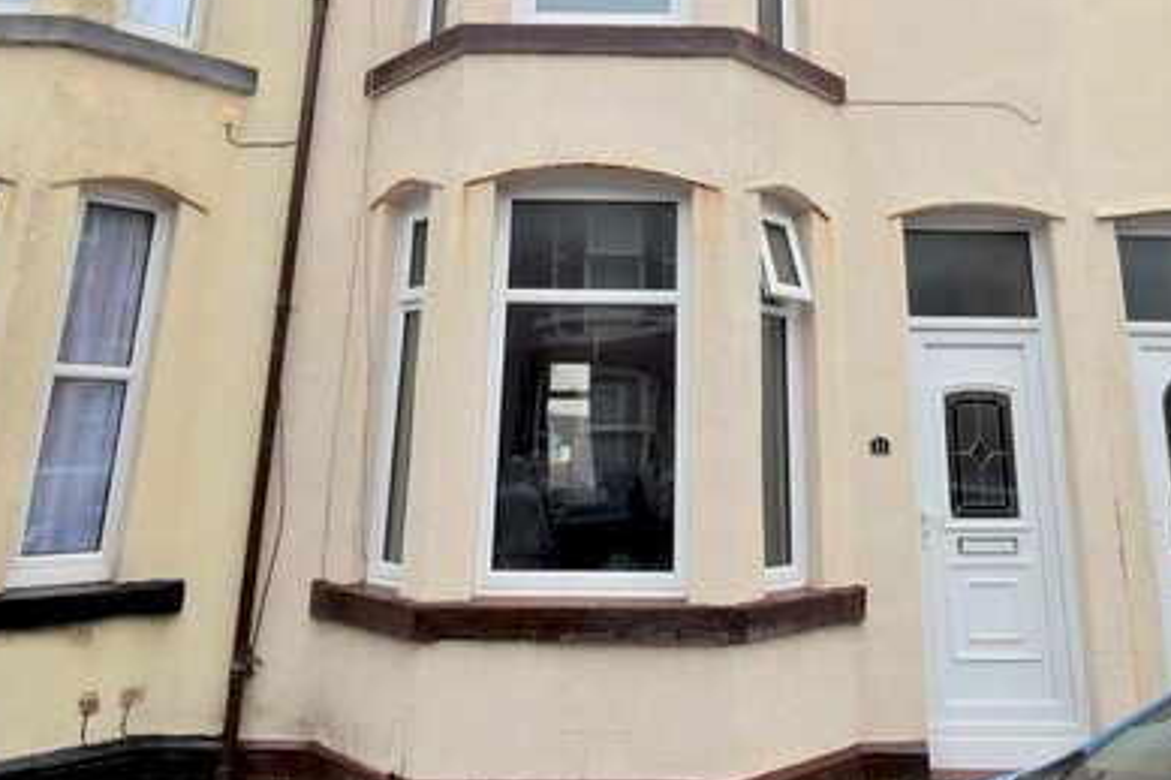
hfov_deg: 67.0
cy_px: 197
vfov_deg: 46.2
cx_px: 674
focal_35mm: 27
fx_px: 878
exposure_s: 1/250
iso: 200
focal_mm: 10
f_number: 8
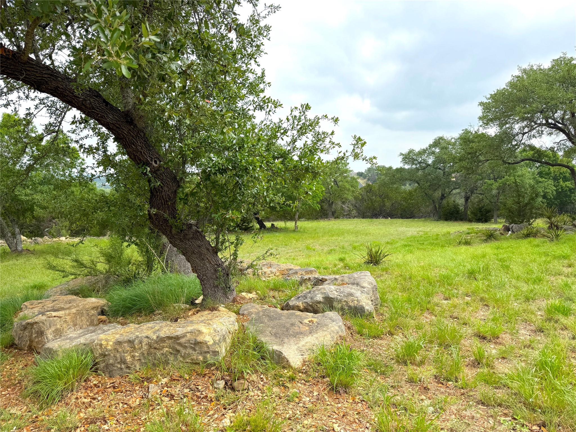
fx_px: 399
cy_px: 216
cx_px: 288
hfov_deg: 71.6
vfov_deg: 56.8
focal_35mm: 24
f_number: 1.78
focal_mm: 6.76
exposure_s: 1/3413
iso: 80
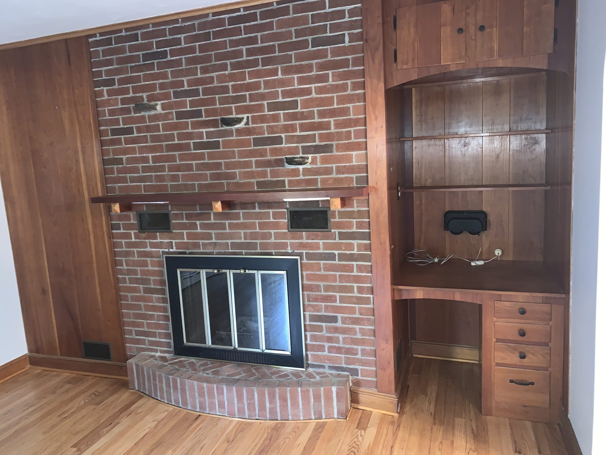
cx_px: 303
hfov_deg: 67.3
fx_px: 455
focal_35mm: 26
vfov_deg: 53.1
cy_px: 228
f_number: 1.8
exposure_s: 1/5
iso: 125
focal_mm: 4.25
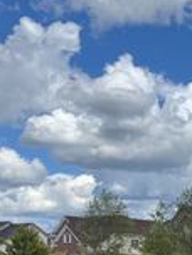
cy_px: 293
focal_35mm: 79
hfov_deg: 15.6
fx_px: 584
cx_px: 360
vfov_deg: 23.0
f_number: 1.78
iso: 80
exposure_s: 1/4950
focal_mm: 6.76
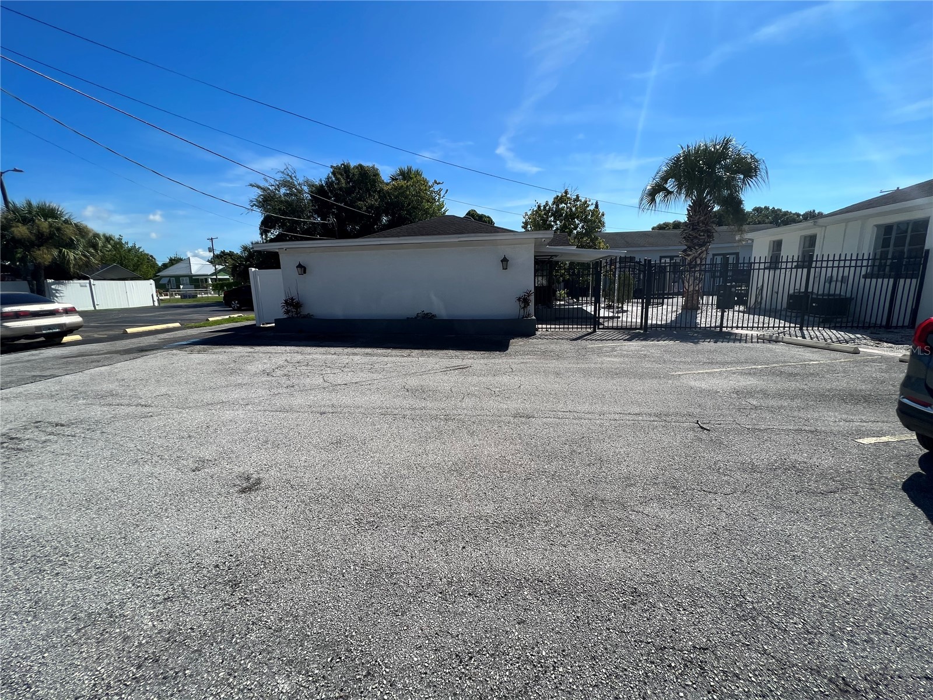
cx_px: 466
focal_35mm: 13
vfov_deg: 89.9
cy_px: 350
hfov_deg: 106.2
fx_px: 350
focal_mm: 1.57
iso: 32
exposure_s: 1/1783
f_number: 1.8
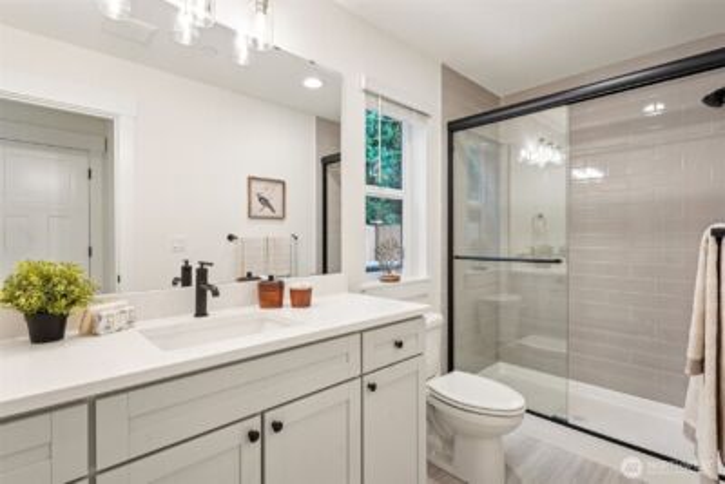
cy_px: 242
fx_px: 342
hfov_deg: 93.3
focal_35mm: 17
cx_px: 362
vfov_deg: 70.5
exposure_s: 1/20
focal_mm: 17
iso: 400
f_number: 8
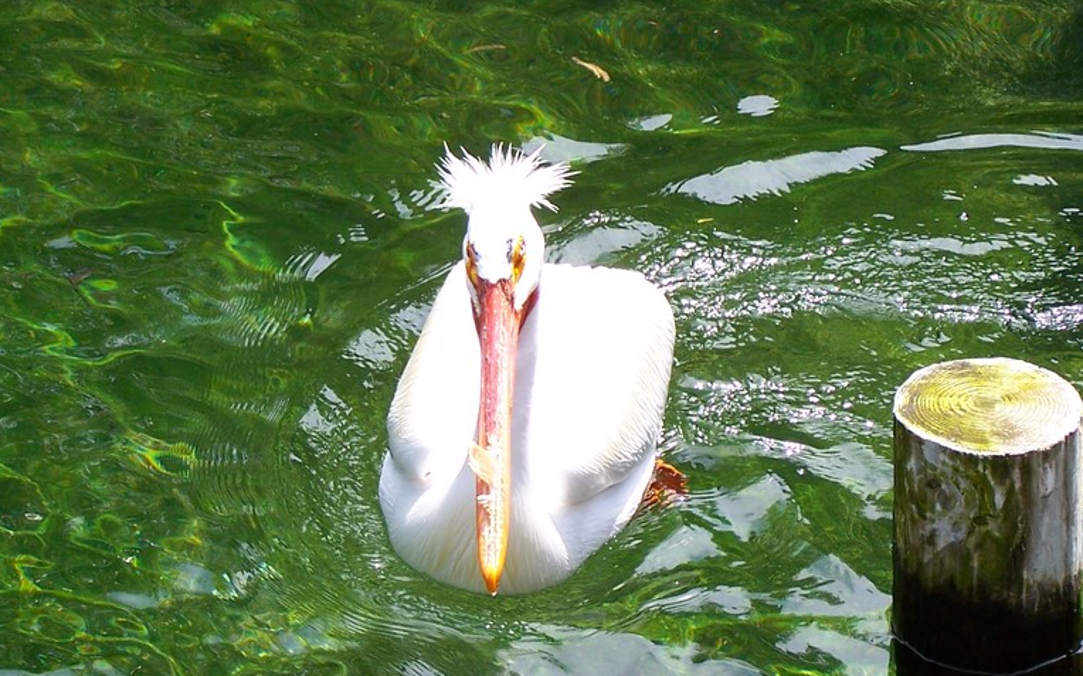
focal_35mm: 167
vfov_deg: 7.8
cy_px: 355
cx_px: 739
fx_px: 4928
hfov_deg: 12.5
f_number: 3.2
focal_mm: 15.6
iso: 80
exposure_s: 1/400
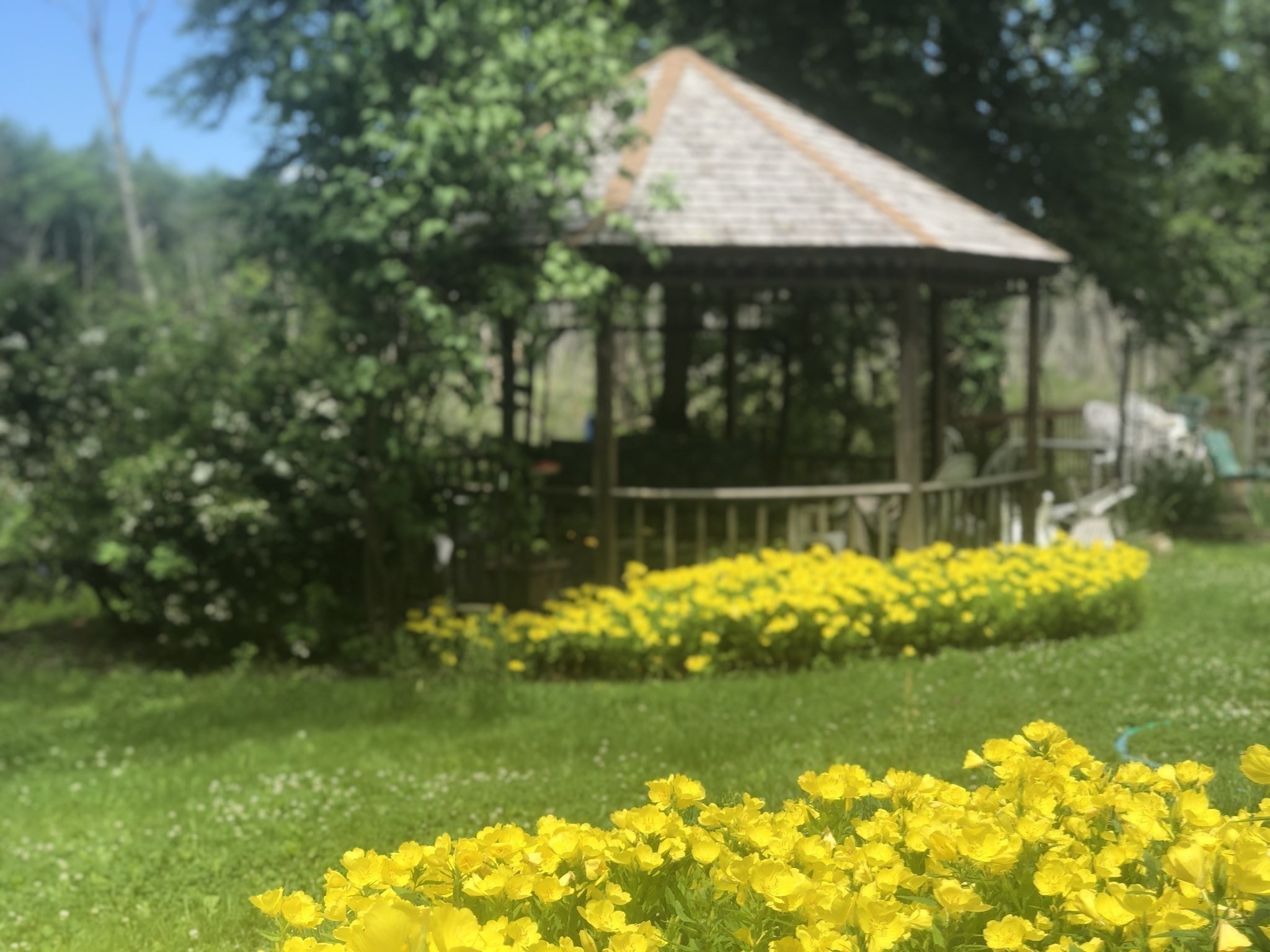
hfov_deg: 36.8
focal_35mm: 52
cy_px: 476
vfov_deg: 28.0
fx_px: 1908
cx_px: 635
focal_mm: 6
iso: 16
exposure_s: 1/873
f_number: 2.4
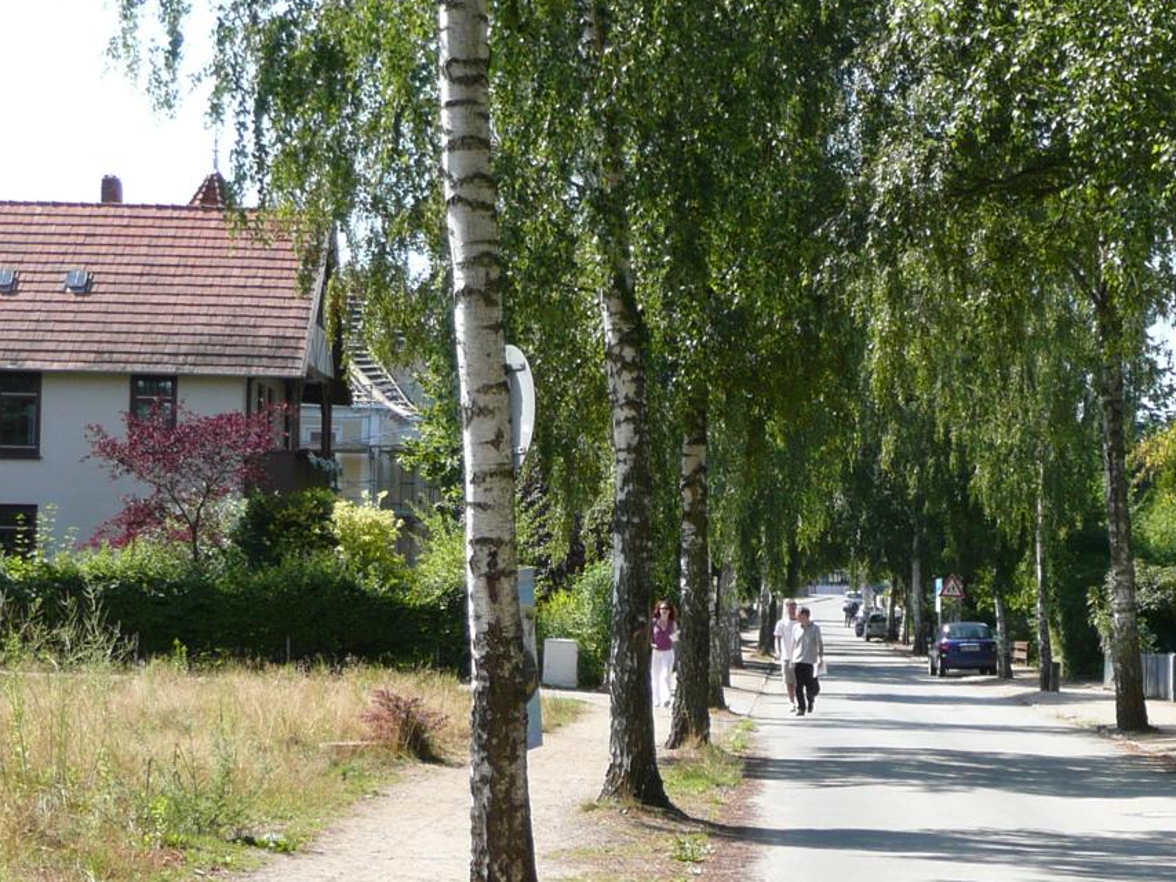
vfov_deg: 16.4
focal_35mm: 90
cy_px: 630
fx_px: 3058
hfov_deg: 21.4
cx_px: 994
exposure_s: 1/250
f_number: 4.2
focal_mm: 7.8
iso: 100
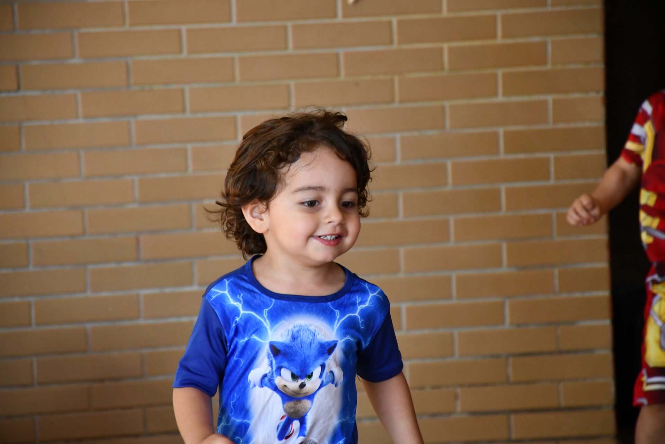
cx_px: 332
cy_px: 222
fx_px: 3879
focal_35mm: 210
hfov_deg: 9.8
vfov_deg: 6.5
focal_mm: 140
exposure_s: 1/500
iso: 1800
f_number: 5.6
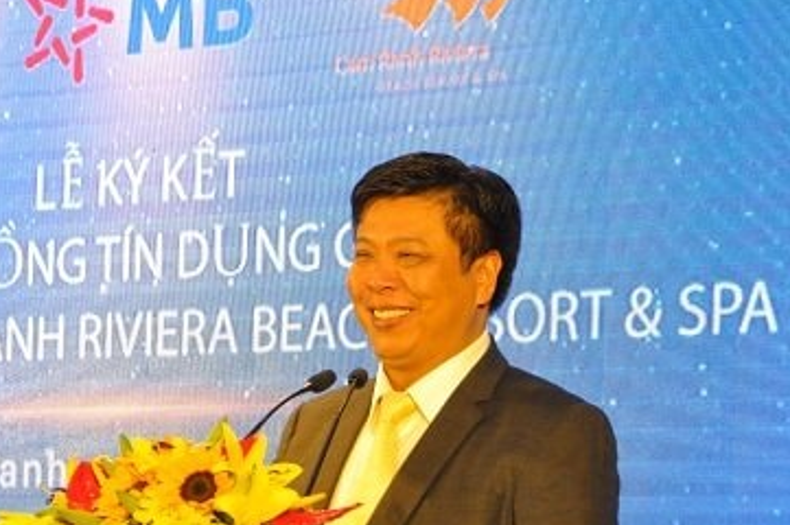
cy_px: 385
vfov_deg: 8.5
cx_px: 190
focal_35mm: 162
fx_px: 3548
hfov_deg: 12.7
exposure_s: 1/160
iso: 2000
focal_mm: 65
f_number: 8
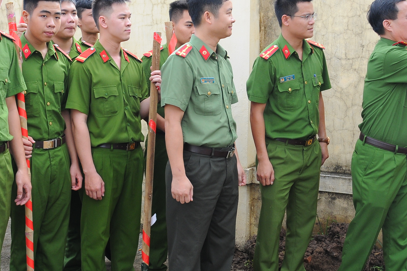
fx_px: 610
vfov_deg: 24.7
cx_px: 199
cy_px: 71
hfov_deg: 36.9
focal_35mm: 54
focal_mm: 18
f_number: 5
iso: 320
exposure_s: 1/320
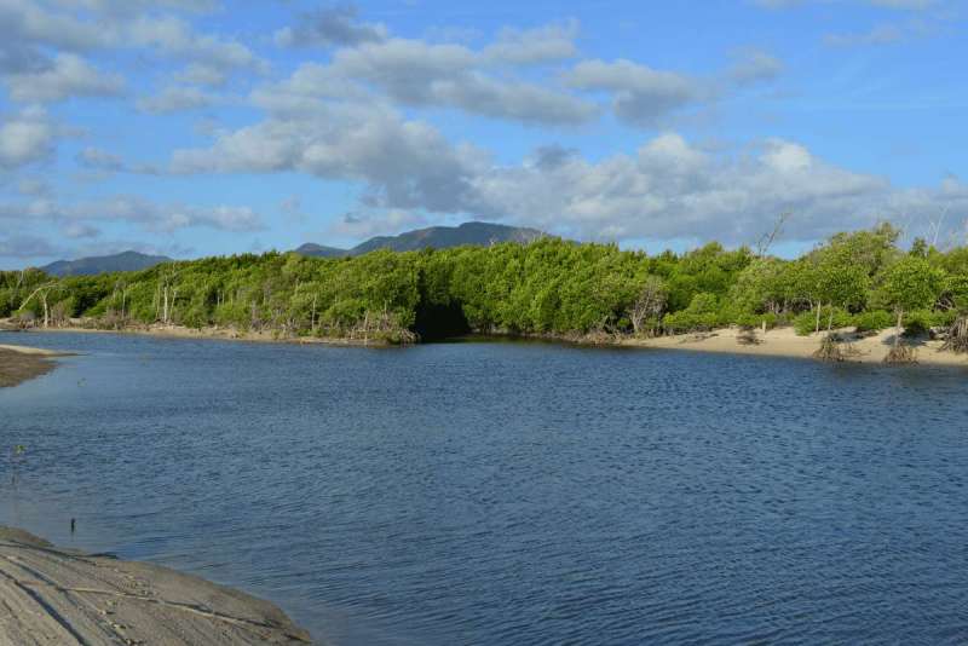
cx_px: 484
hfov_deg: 41.1
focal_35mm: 48
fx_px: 1291
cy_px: 323
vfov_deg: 28.1
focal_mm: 48
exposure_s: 1/500
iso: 250
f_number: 11
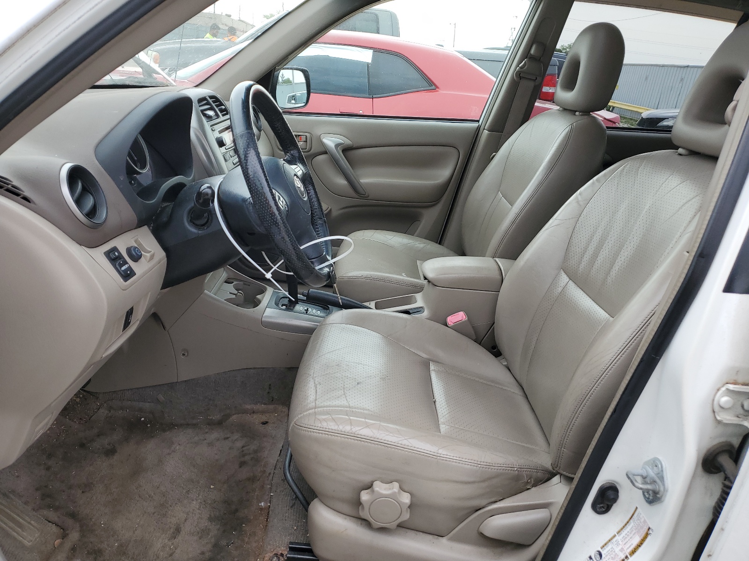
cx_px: 374
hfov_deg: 67.3
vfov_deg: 53.1
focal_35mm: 26
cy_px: 280
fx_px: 563
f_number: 1.5
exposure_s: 1/455
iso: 50
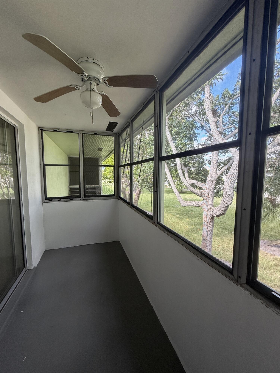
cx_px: 140
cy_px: 186
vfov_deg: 102.1
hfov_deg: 85.7
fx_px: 151
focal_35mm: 14
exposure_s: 1/121
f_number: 2.2
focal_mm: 2.22
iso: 160
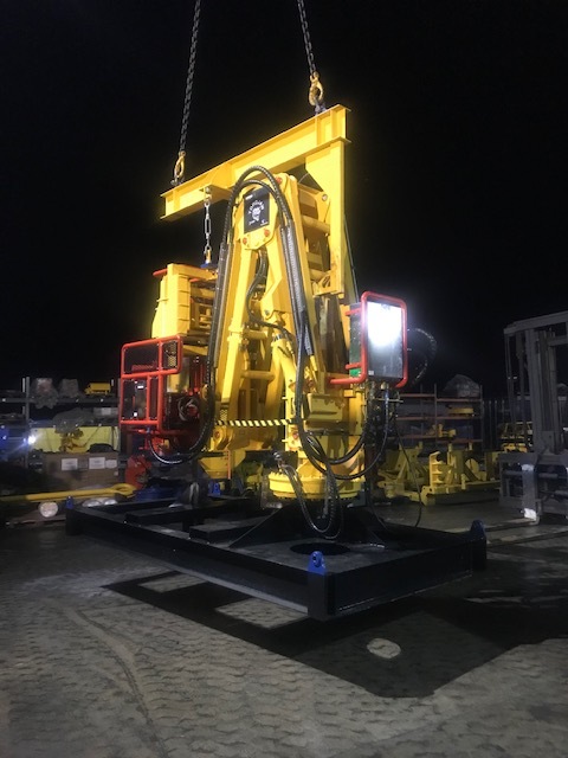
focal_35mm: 28
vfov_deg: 63.4
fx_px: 613
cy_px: 379
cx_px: 284
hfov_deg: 49.7
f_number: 1.8
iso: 80
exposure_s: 1/6
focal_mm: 3.99
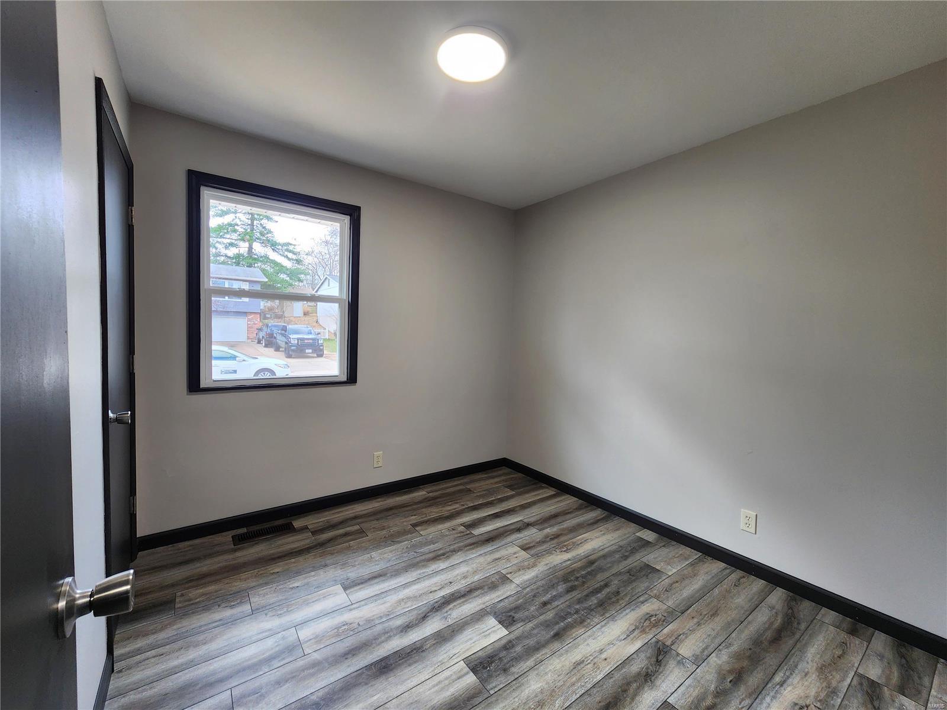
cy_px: 355
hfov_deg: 106.2
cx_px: 474
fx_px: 356
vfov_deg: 89.9
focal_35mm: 13
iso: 100
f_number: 2.2
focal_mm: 2.2
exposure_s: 1/60.2
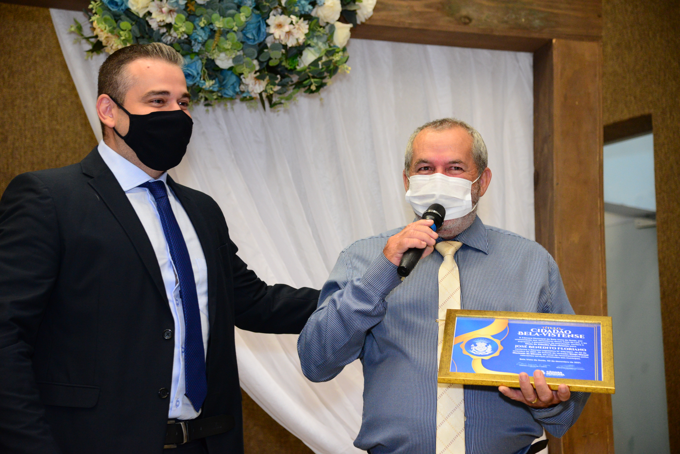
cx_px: 340
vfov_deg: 17.5
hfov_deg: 26.0
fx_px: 1474
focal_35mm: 78
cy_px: 227
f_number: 4
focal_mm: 78
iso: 3200
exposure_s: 1/125
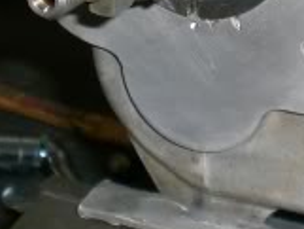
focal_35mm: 151
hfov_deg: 12.9
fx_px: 1327
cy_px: -115
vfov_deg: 9.6
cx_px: 296
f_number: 3.1
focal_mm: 6.3
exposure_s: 1/60
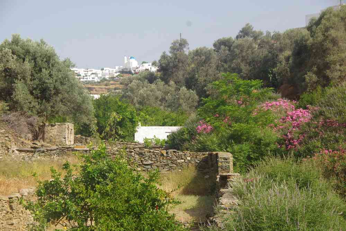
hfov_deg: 20.9
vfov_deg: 14.0
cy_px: 116
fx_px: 937
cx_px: 173
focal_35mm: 98
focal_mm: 65
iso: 200
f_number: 9
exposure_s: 1/100
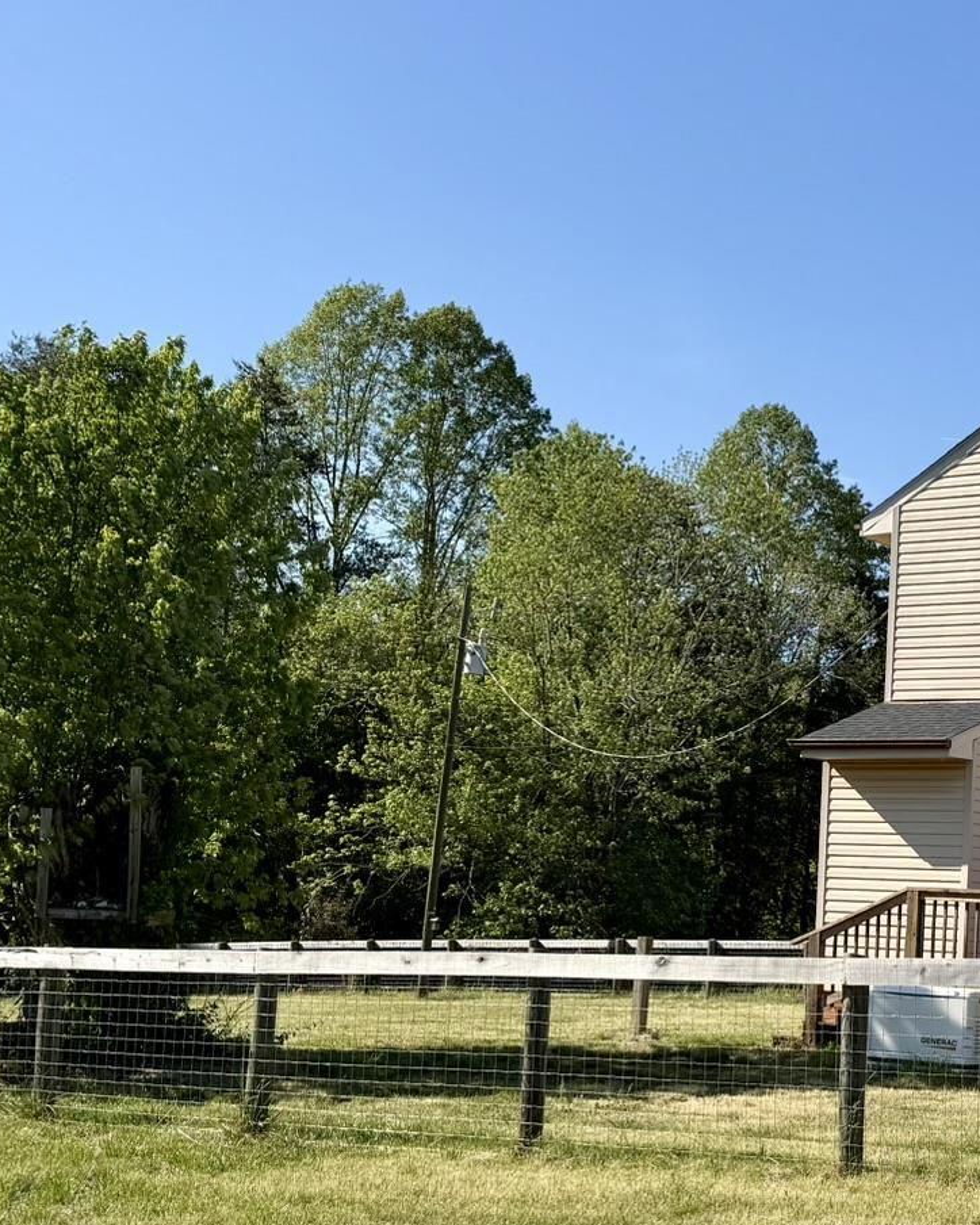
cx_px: 962
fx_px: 1922
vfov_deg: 35.2
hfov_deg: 27.1
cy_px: 758
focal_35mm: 53
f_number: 1.78
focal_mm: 6.76
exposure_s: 1/4405
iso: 80
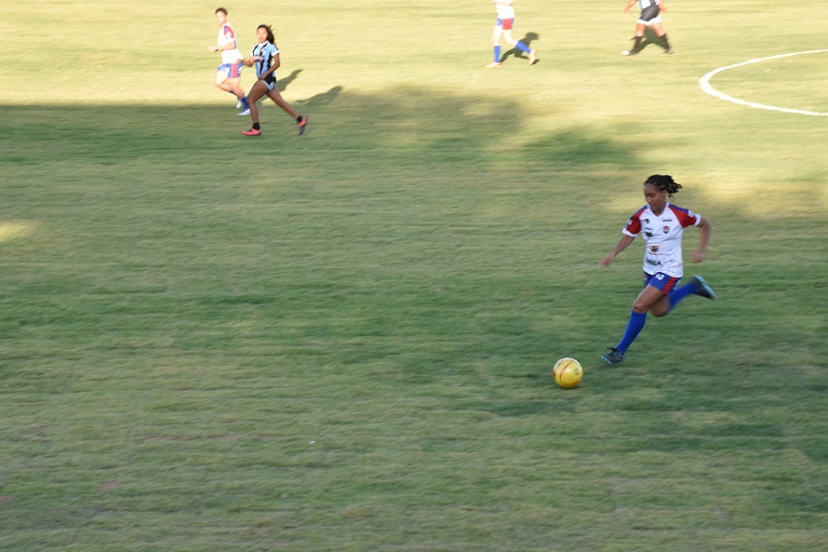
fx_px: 2713
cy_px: 280
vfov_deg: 11.6
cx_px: 394
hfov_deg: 17.3
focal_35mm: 118
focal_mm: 70
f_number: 13
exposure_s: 1/100
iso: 400
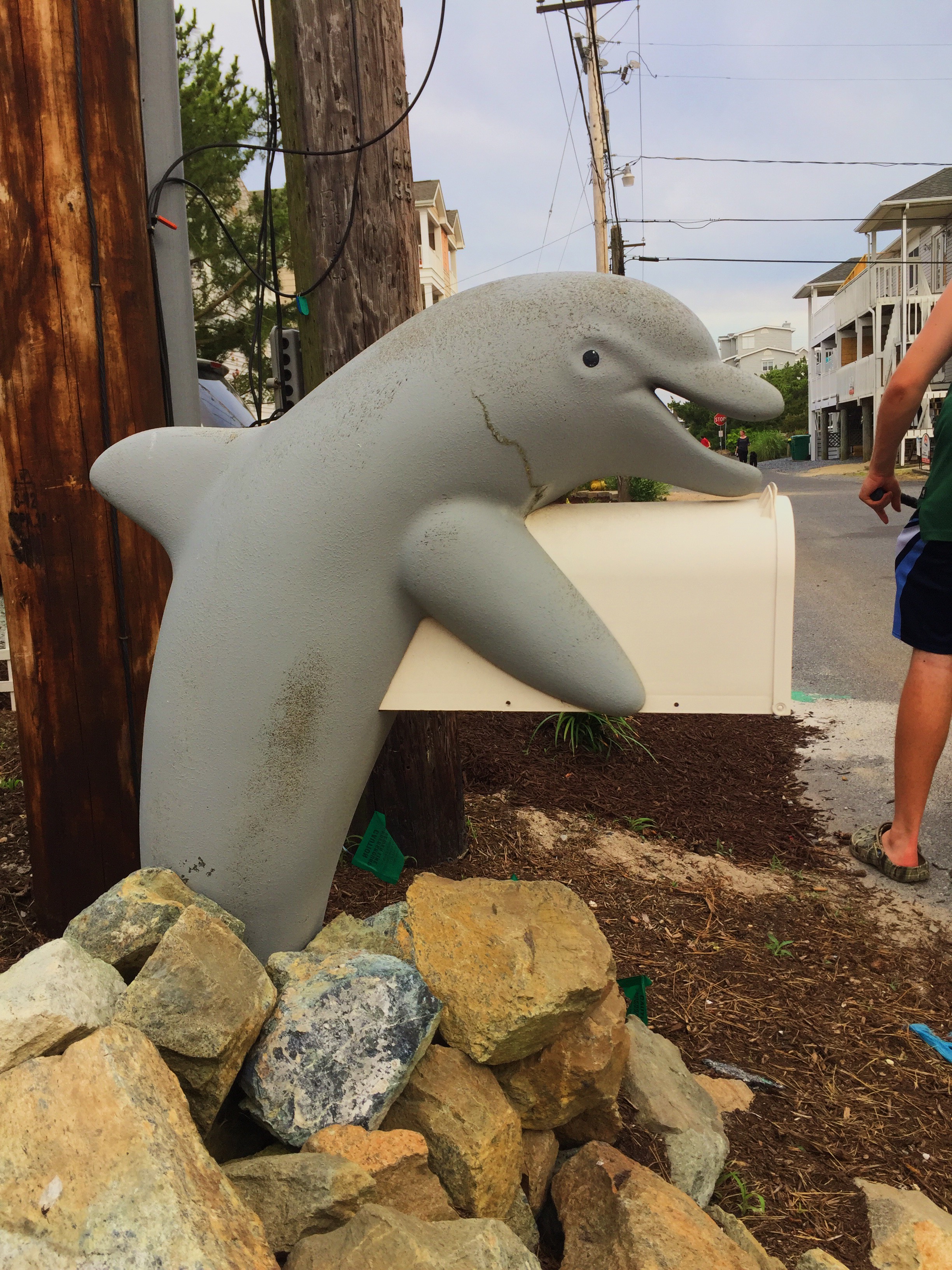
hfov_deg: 48.2
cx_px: 476
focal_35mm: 29
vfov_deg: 61.7
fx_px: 1063
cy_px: 635
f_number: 2.2
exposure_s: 1/120
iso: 32
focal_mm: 4.15
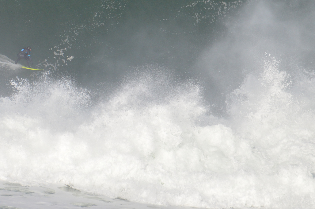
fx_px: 10191
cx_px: 94
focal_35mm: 1167
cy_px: 70
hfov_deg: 1.8
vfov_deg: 1.2
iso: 800
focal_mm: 500
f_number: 10
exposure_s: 1/2500
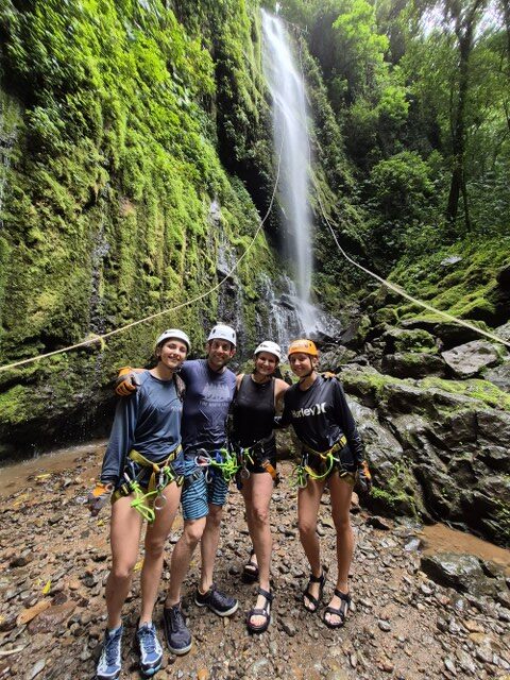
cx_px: 255
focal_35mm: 13
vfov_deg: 106.2
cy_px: 340
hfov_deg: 89.9
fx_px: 255
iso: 80
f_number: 2.2
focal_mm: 1.74
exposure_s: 1/120
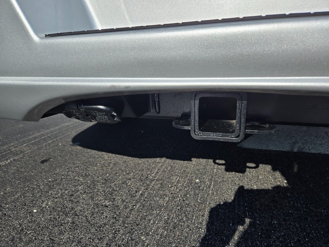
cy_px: 124
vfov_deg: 58.9
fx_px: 219
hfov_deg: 73.9
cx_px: 164
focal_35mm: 23
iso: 25
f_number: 1.8
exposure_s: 1/3034
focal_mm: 5.4
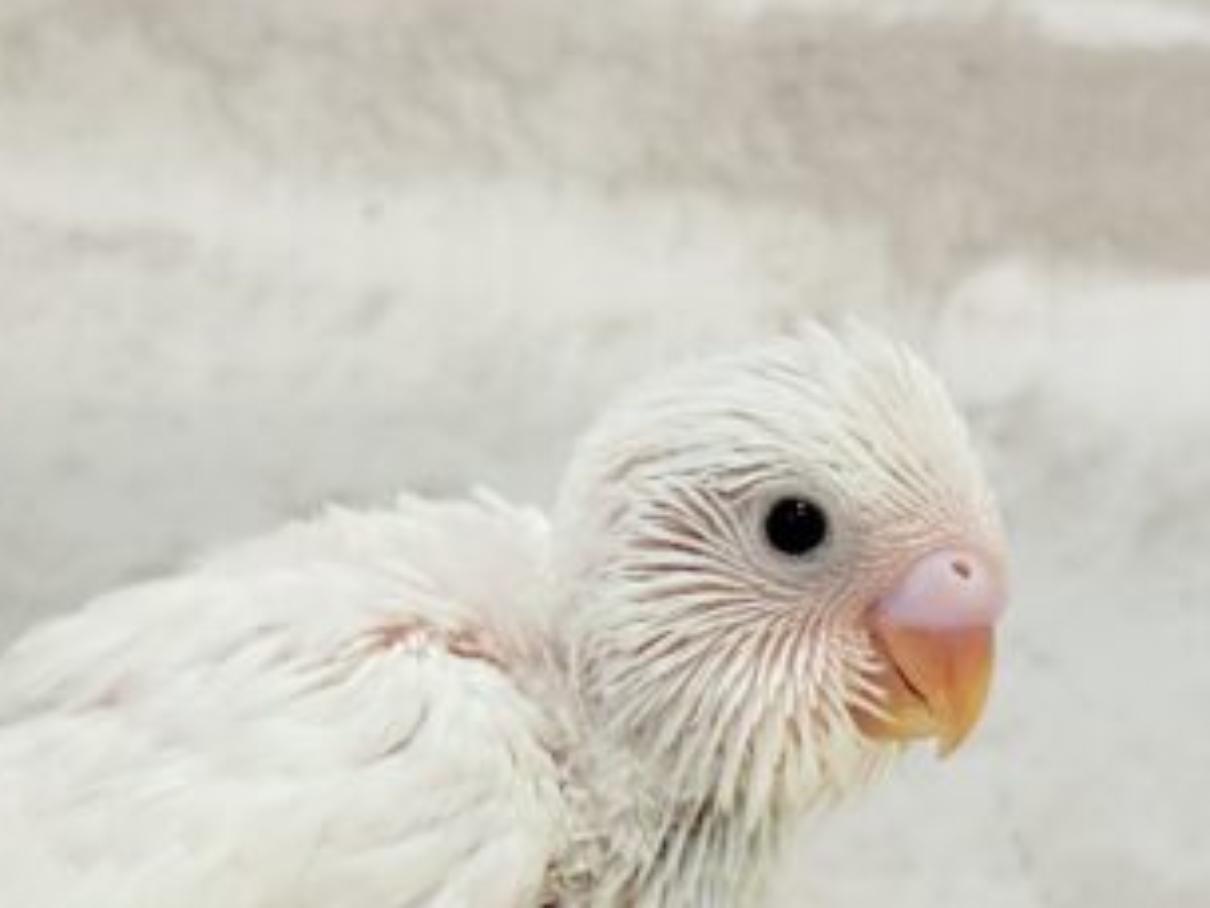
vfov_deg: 13.5
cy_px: 785
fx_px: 3812
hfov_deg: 18.0
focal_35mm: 109
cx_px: 385
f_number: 1.6
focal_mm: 5.96
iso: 40
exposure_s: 1/50
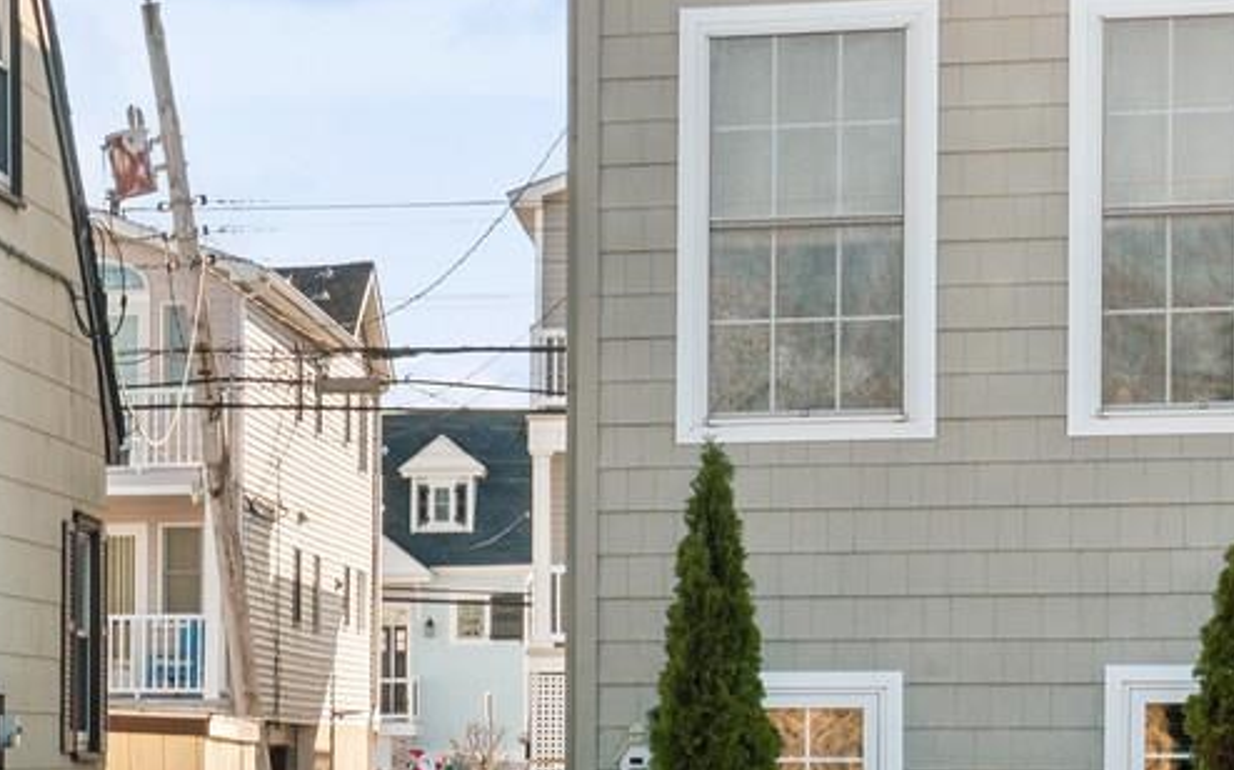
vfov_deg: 8.8
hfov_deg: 12.7
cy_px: 721
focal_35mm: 148
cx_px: -1109
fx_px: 4974
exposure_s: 1/40
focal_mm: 35
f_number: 16
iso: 250
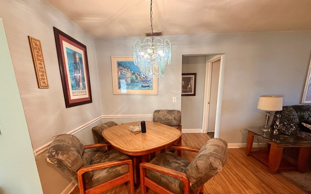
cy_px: 114
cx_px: 154
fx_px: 127
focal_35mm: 15
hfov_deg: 101.5
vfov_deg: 74.2
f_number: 2.2
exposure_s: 1/120
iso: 250
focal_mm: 2.22
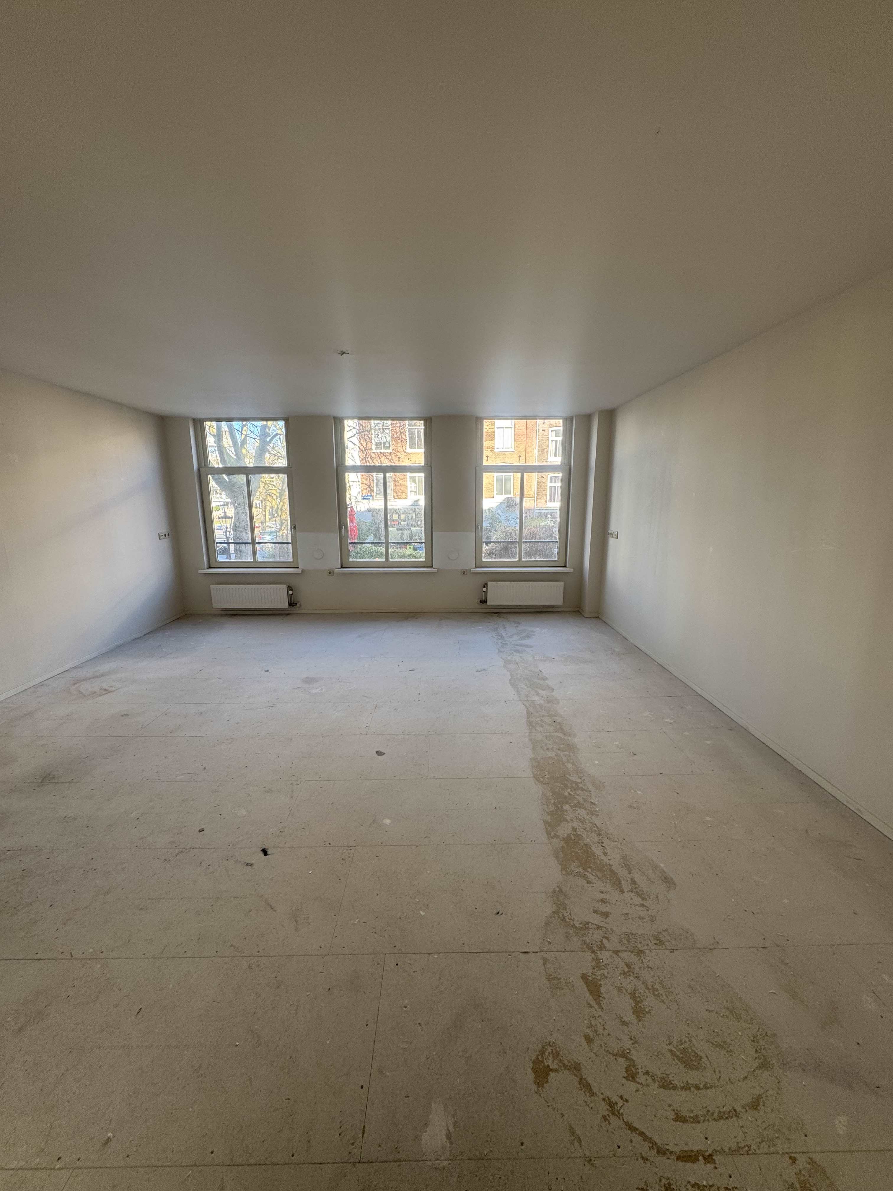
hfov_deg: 85.7
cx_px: 446
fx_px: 482
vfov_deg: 102.1
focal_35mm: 14
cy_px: 596
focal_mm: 2.22
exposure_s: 1/99
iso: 50
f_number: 2.2
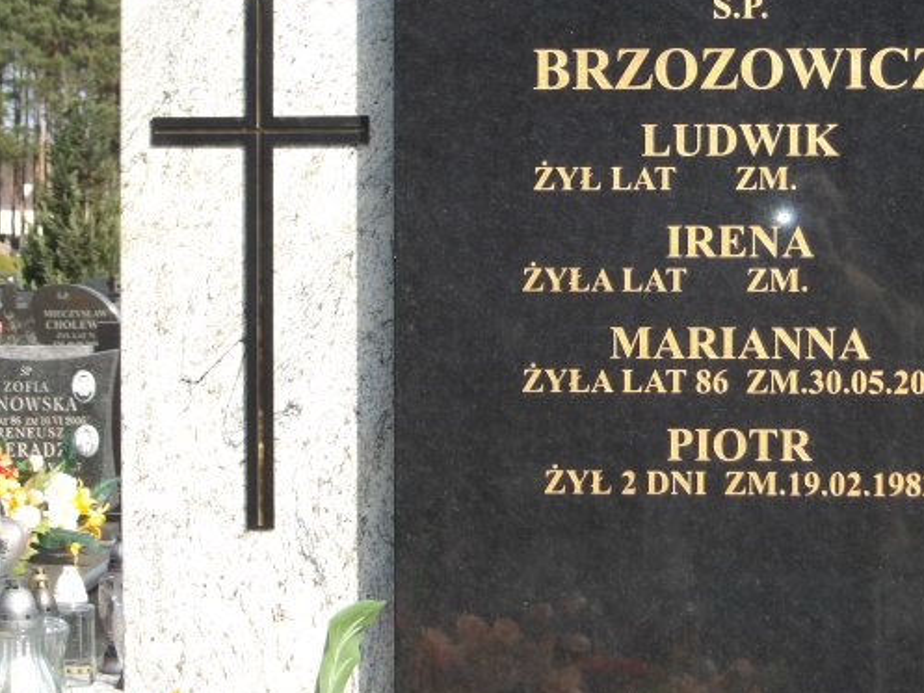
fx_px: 2990
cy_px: 360
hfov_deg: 17.5
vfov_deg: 13.2
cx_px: 593
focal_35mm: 112
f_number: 5.6
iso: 100
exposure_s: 1/203
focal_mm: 15.6
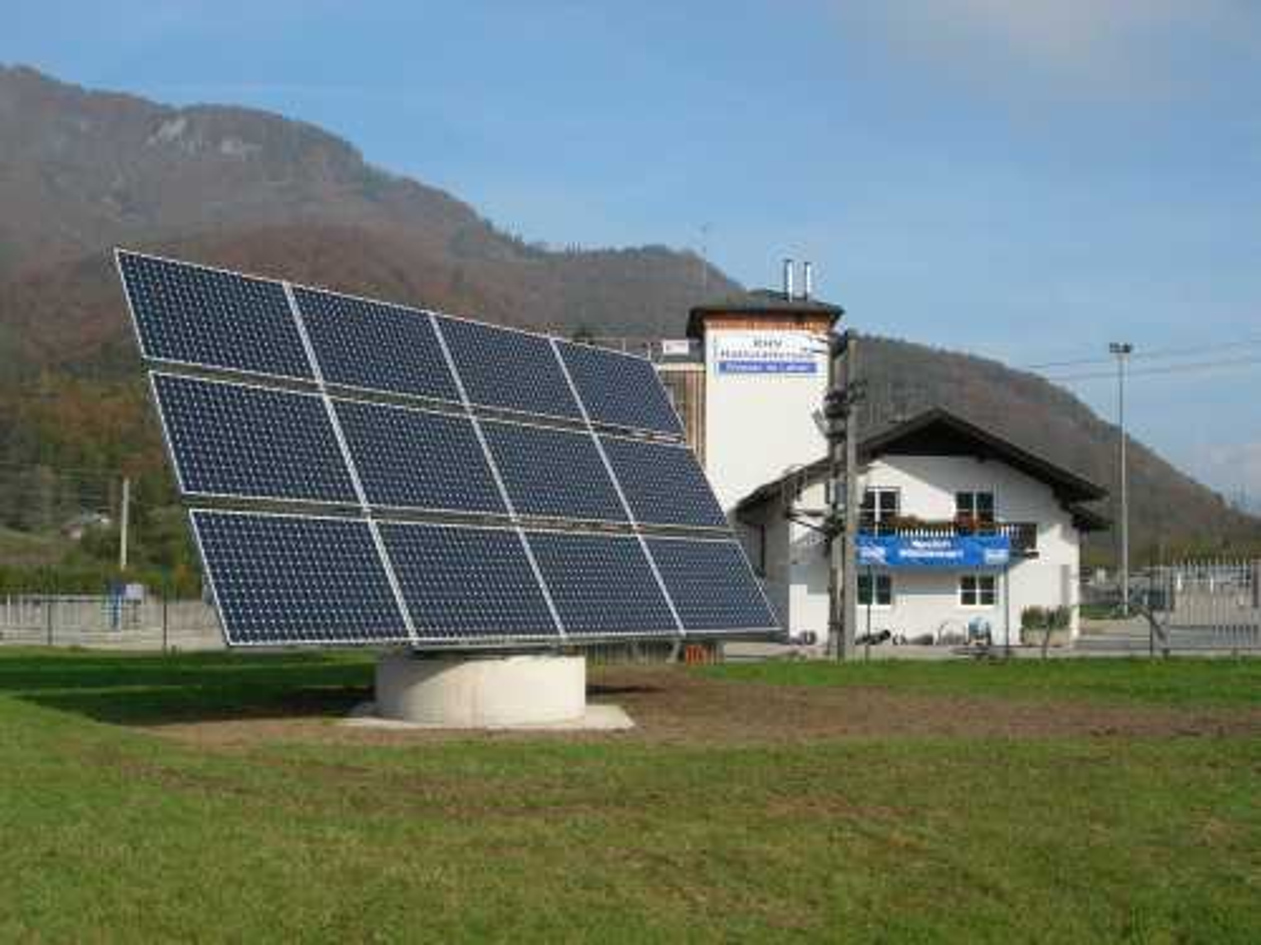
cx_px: 630
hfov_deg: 49.0
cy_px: 472
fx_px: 1384
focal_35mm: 38
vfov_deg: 37.7
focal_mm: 7.8
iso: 50
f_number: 4.8
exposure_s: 1/400
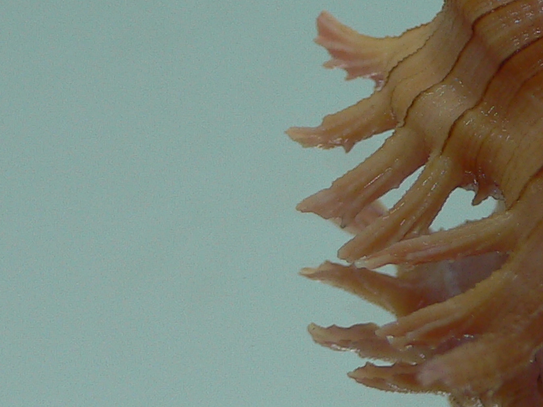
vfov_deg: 14.1
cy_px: 133
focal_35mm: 105
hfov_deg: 18.2
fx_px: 1647
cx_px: 548
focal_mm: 4.6
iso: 80
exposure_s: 1/60
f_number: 2.8
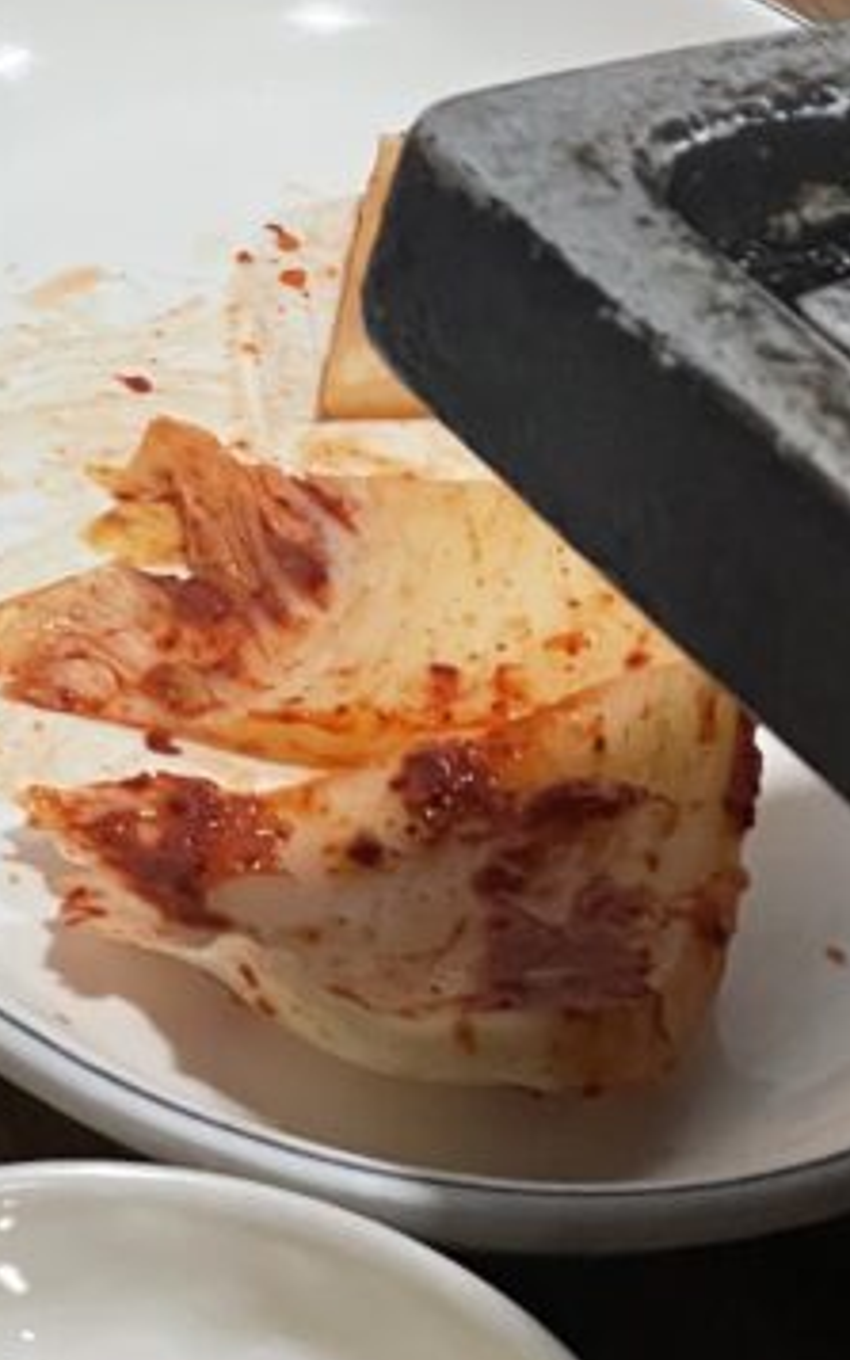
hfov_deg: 8.2
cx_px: -210
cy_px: -103
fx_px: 5859
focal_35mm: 158
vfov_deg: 13.0
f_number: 2
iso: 250
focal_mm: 6
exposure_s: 1/60
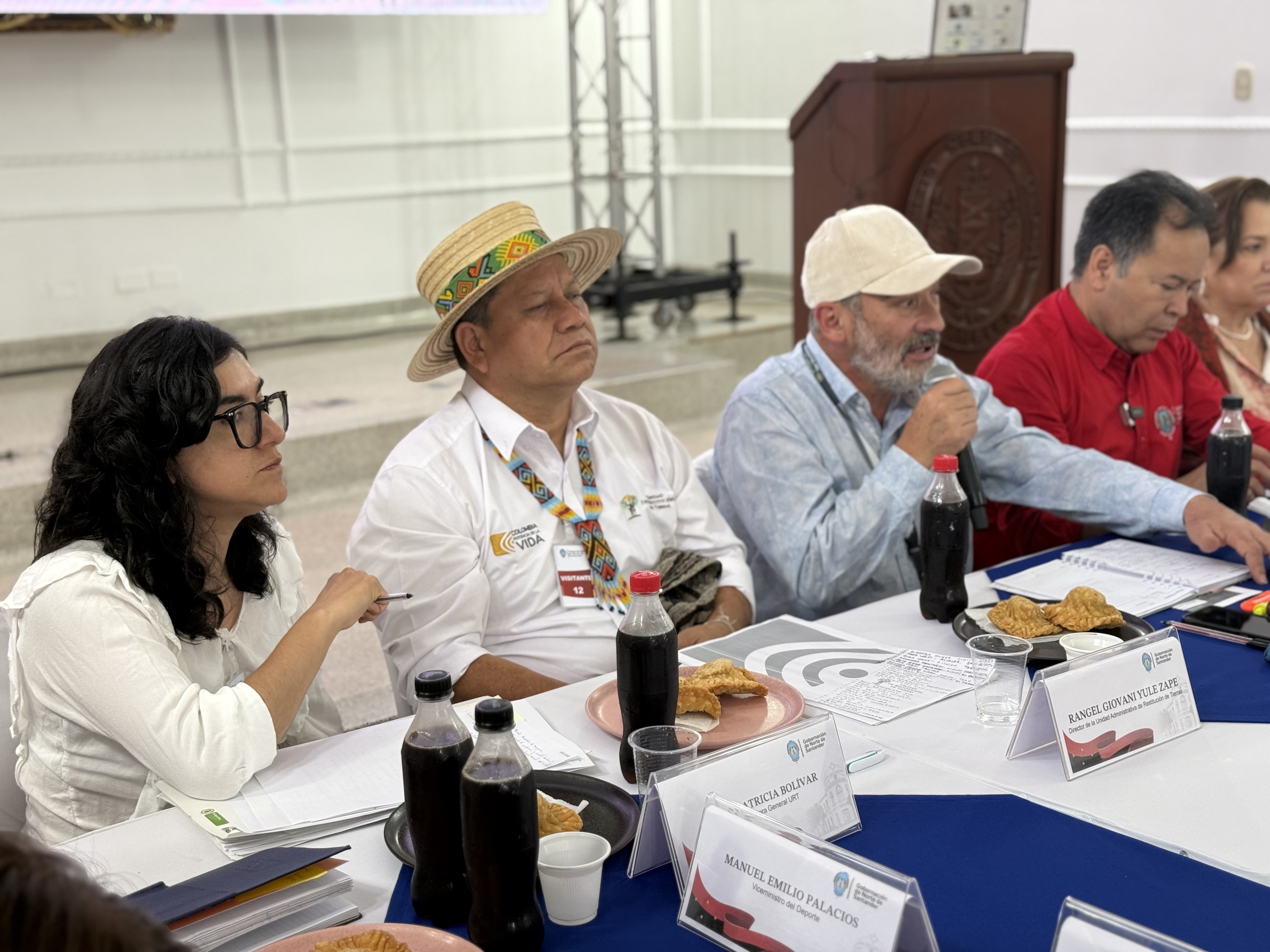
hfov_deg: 39.7
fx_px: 1761
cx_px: 635
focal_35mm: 48
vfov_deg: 30.3
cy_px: 476
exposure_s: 1/60
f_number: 1.78
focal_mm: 6.76
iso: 125
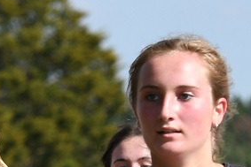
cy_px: 274
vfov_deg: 2.5
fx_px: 3800
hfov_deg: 3.8
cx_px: -10
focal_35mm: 545
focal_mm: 105
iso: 160
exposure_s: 1/1000
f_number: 5
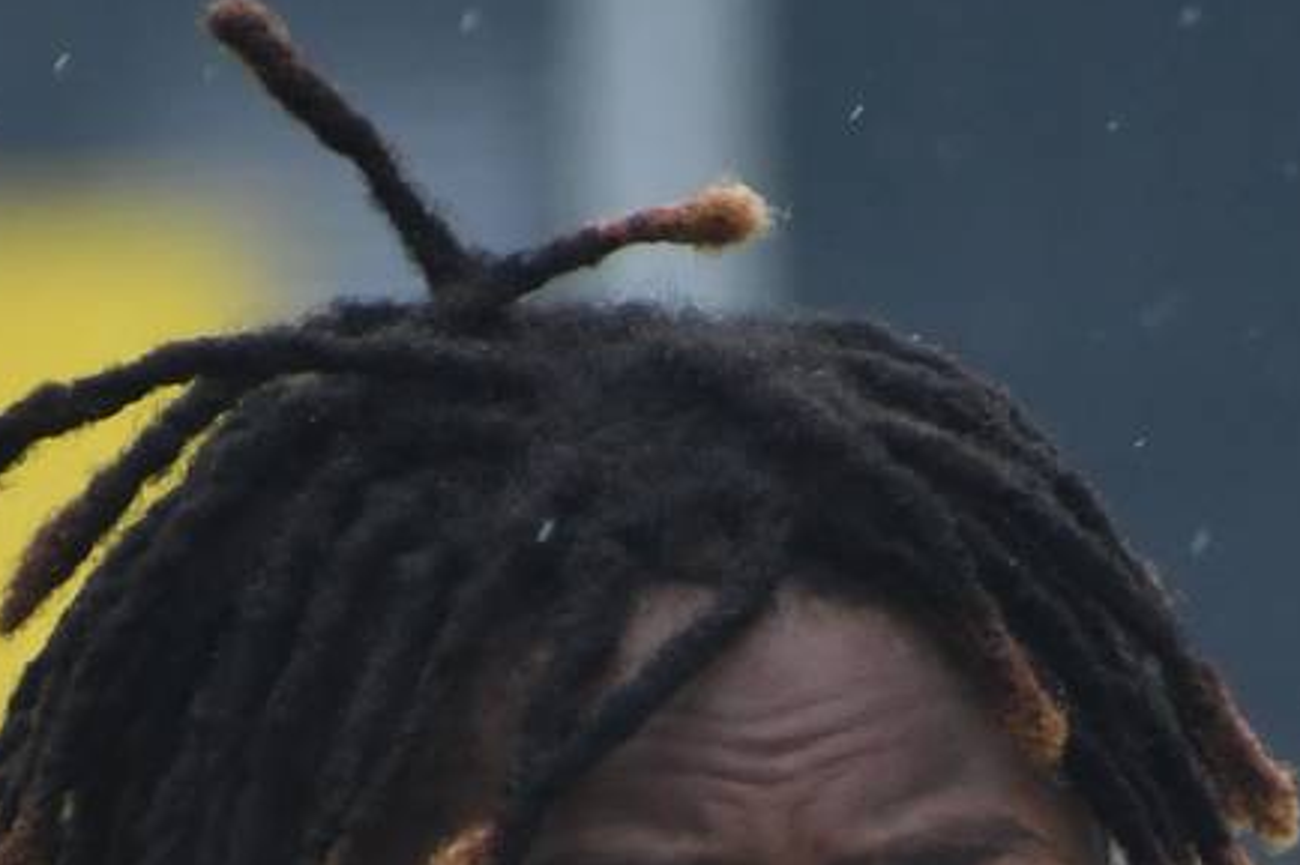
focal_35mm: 1393
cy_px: 1595
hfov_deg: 1.5
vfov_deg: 1.0
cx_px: 1009
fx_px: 50281
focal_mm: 210
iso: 1000
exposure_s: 1/1000
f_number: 5.6
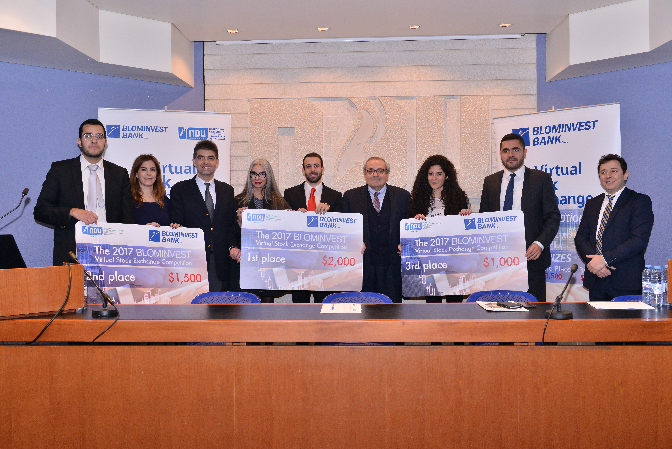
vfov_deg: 38.9
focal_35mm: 34
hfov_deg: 55.8
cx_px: 336
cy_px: 224
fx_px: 635
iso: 1250
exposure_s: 1/100
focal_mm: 34
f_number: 5
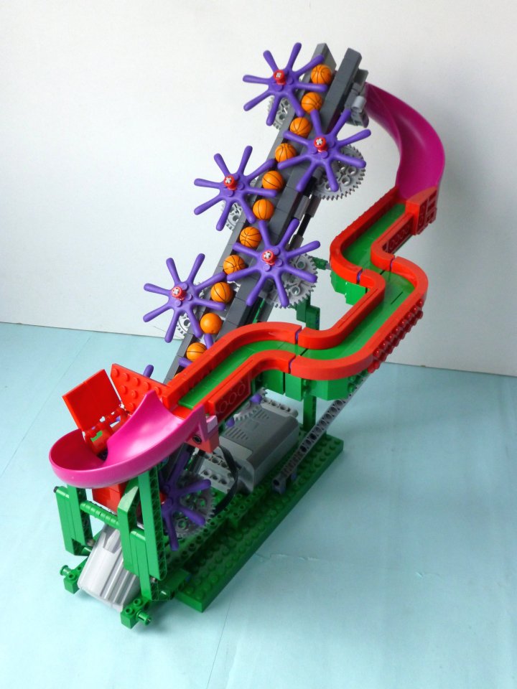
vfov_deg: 47.9
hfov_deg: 36.8
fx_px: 777
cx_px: 258
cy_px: 344
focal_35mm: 39
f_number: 3.9
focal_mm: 6.9
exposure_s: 1/40
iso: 400
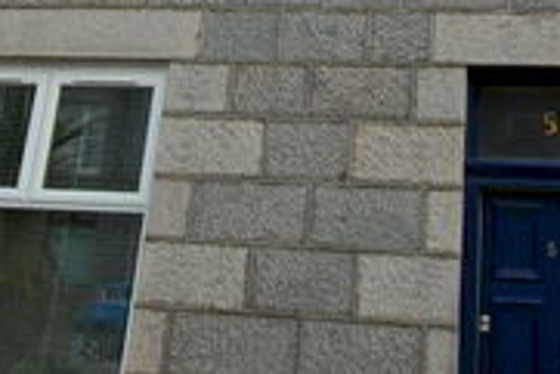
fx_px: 903
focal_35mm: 58
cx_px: 411
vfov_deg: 21.3
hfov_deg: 33.8
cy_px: -108
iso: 200
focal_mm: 10
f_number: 7.1
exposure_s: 1/200
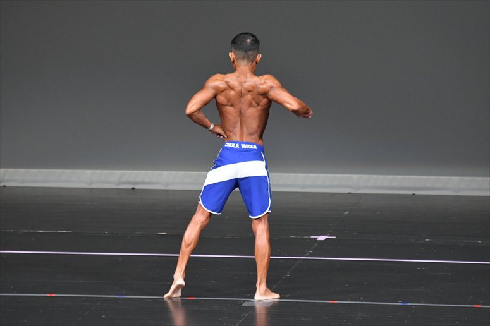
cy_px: 163
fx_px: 4694
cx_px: 245
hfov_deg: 6.0
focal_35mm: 345
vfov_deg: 4.0
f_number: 5.6
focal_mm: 230
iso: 5000
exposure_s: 1/400
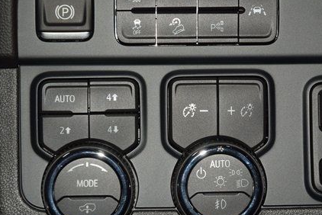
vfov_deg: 9.7
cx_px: 215
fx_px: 1262
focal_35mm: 141
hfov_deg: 14.5
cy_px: 106
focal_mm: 62
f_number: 8
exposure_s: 1/125
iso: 100
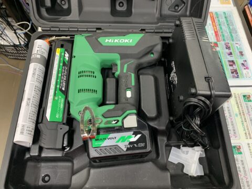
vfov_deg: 53.1
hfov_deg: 67.3
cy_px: 94
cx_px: 126
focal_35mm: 26
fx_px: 189
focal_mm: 4.25
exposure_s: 1/60
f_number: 1.8
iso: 160
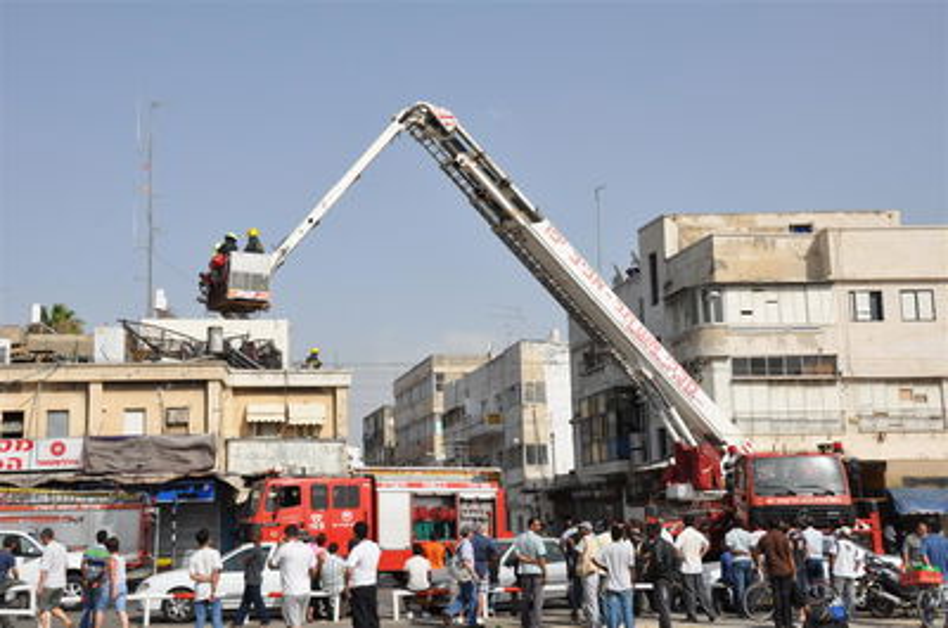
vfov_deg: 28.0
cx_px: 474
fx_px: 1261
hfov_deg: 41.2
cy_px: 314
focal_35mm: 48
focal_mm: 32
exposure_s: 1/500
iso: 200
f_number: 11
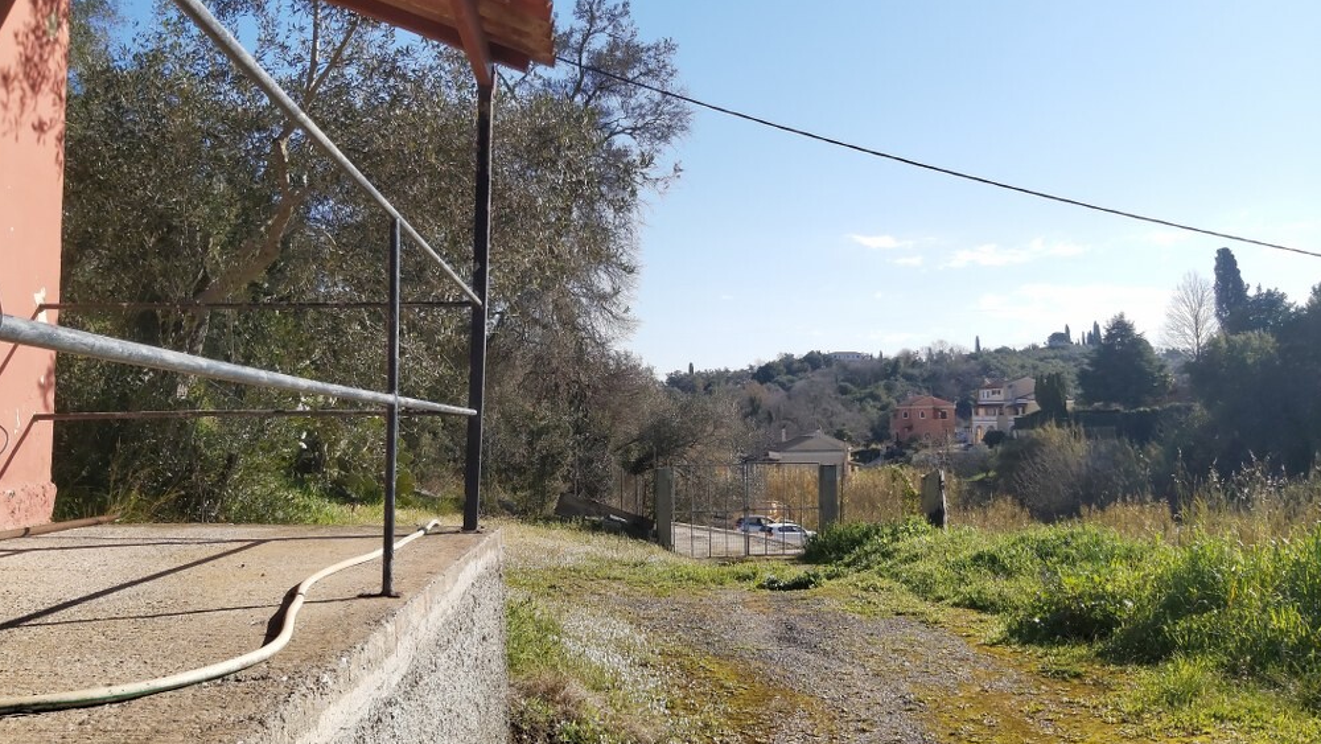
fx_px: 1016
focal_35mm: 29
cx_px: 649
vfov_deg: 40.2
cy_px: 354
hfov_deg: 66.0
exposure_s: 1/1219
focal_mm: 3.92
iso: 64
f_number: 1.7
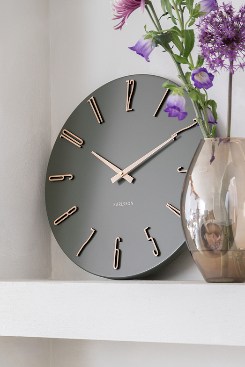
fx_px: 1185
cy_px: 200
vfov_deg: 17.6
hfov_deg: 11.8
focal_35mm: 116
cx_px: 132
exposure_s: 1/8
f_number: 5
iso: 320
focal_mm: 105
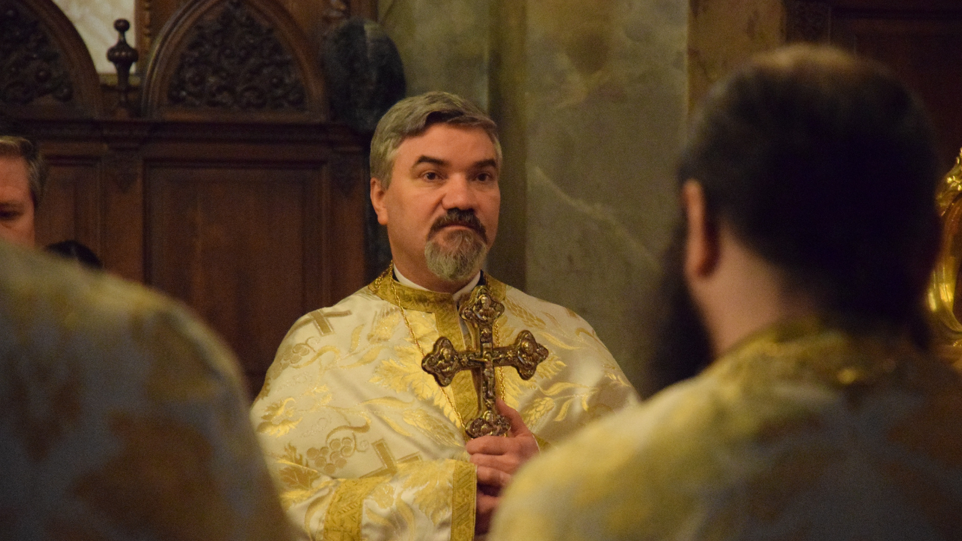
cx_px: 482
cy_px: 319
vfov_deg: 7.3
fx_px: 4222
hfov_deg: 13.0
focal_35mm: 166
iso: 10000
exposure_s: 1/50
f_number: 5.6
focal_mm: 105
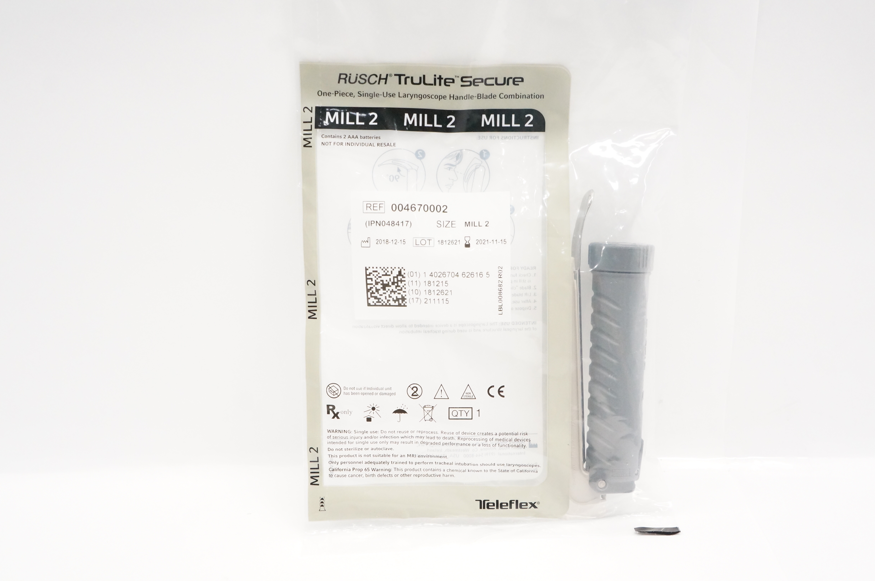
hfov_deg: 53.2
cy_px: 290
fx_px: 874
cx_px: 438
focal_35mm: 36
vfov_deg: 36.8
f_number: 8
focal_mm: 24
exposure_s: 1/250
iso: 3200
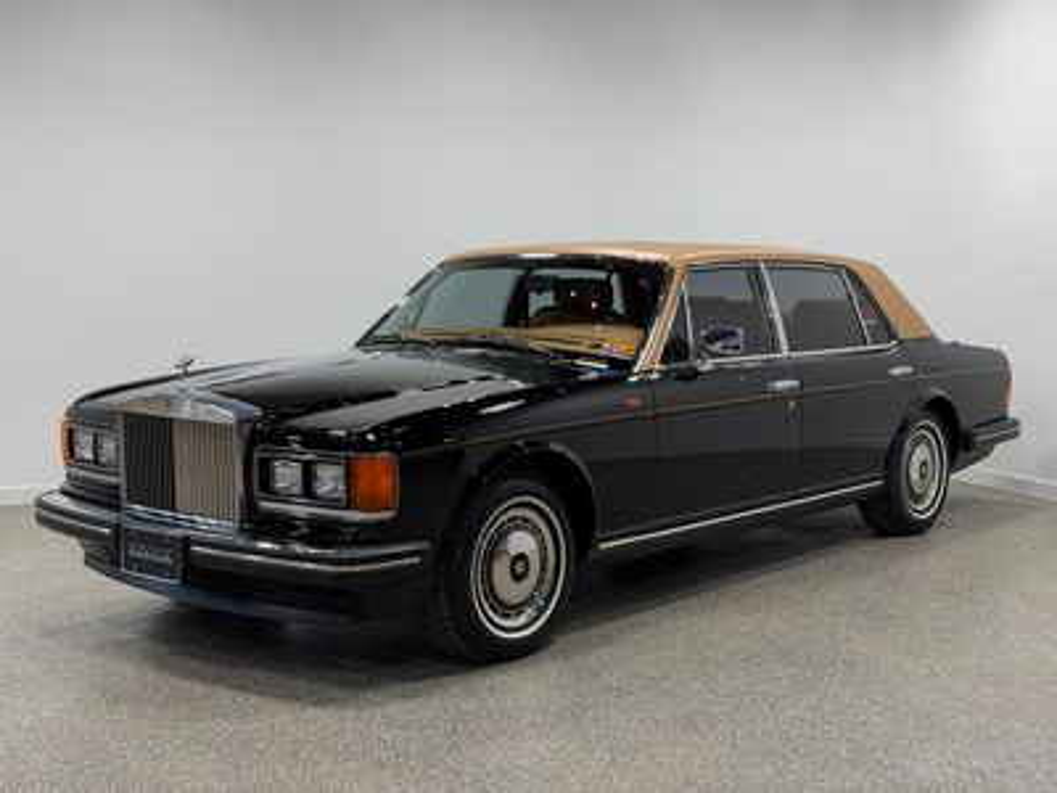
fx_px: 1466
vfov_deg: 30.3
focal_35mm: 48
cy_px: 396
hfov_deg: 39.7
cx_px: 528
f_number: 1.78
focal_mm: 6.76
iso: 64
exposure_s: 1/247
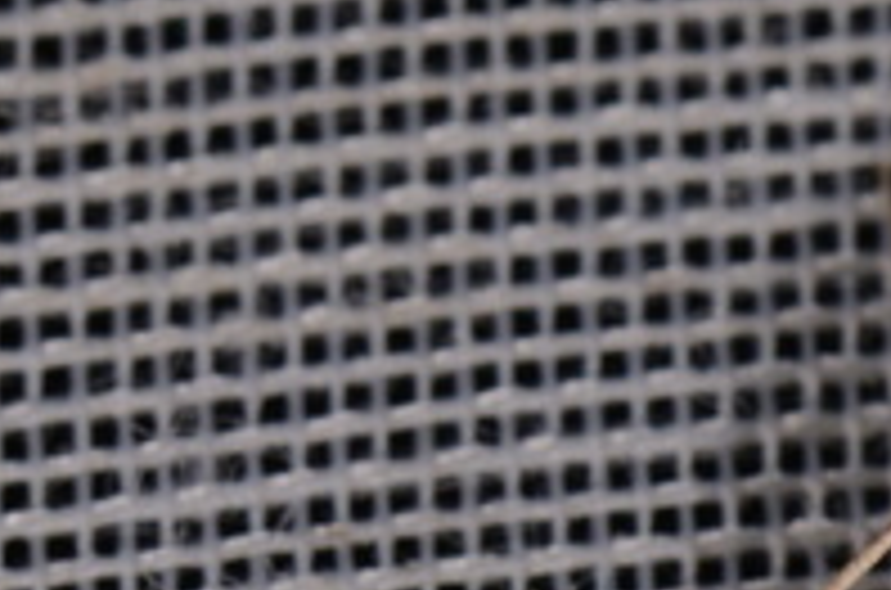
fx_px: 12592
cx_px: 1062
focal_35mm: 510
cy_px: 730
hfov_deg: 4.0
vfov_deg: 2.7
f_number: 22
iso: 100
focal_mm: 85
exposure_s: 1/60
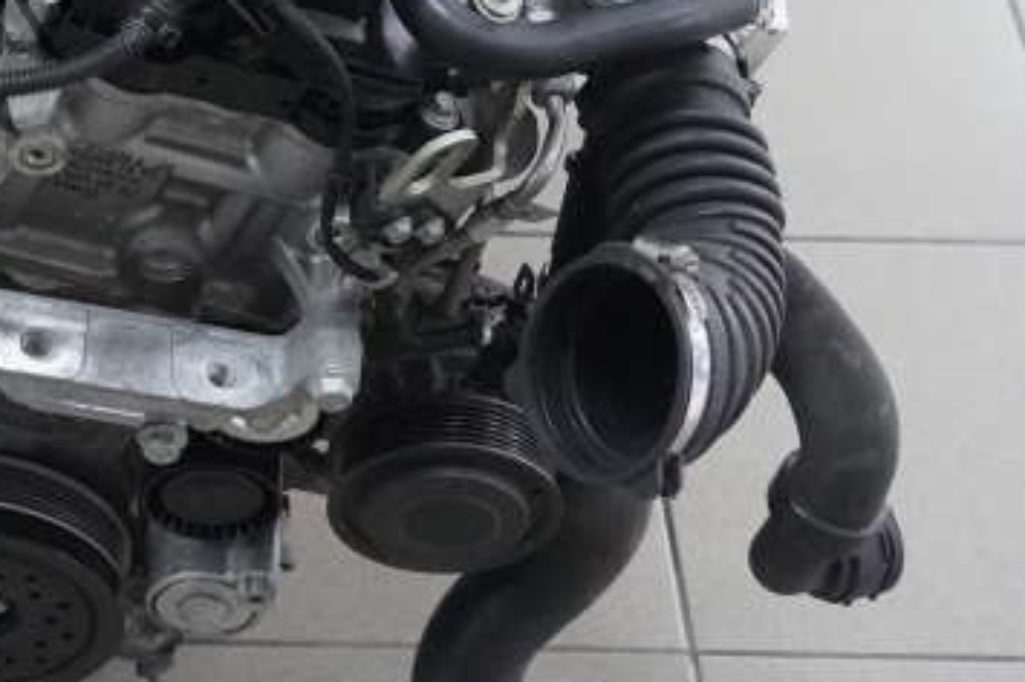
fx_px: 2645
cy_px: 4
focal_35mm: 93
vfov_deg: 14.5
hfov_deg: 21.2
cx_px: 23
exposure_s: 1/160
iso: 6400
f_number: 4
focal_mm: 20
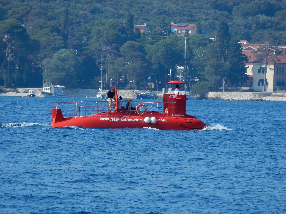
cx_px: 141
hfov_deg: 3.2
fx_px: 5189
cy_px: 113
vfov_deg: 2.4
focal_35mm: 628
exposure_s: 1/500
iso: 125
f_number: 6.4
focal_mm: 94.9
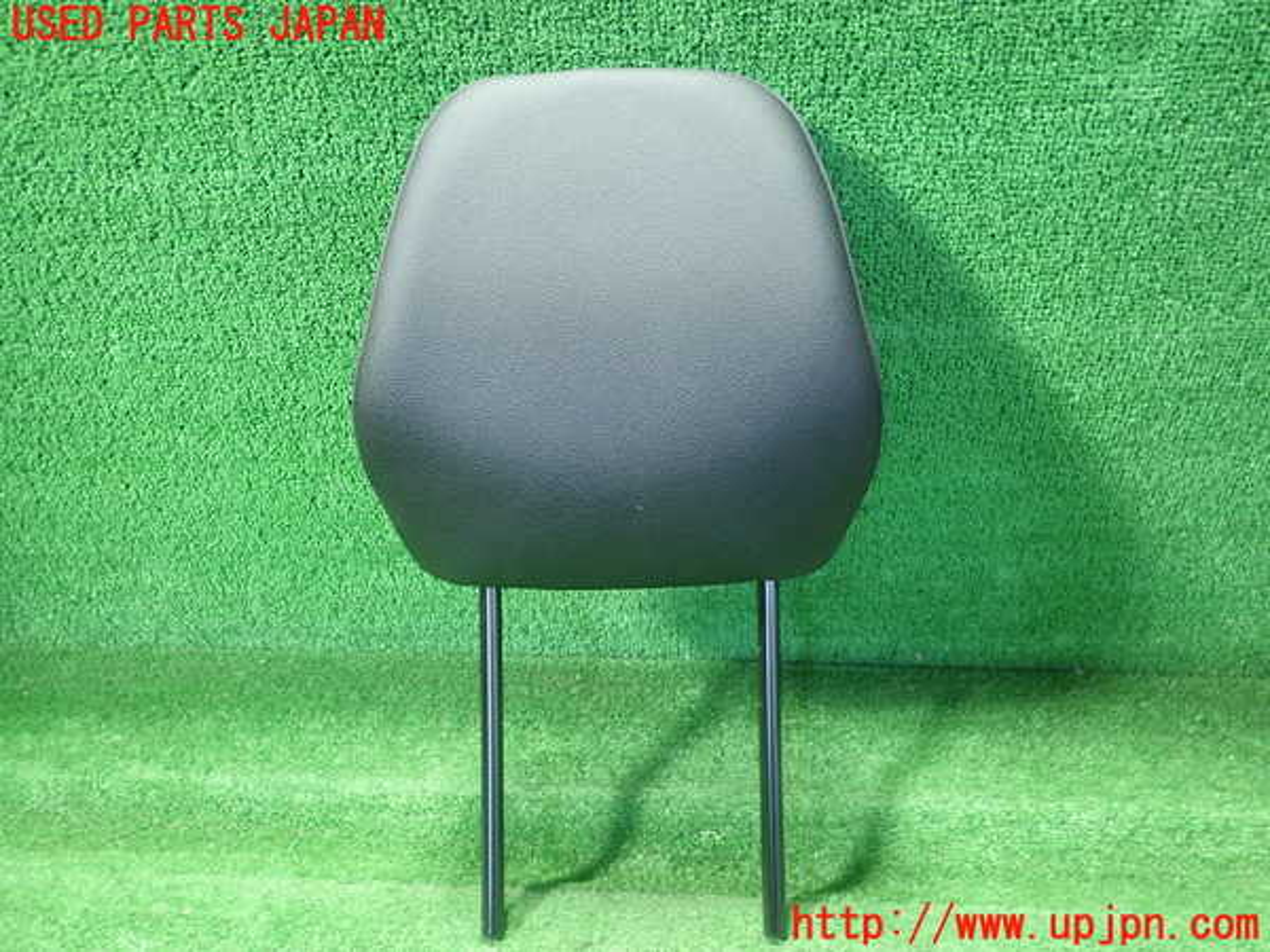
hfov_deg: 69.4
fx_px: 917
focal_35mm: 25
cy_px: 476
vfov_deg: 54.9
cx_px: 635
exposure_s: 1/30
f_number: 2
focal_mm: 4.5
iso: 250
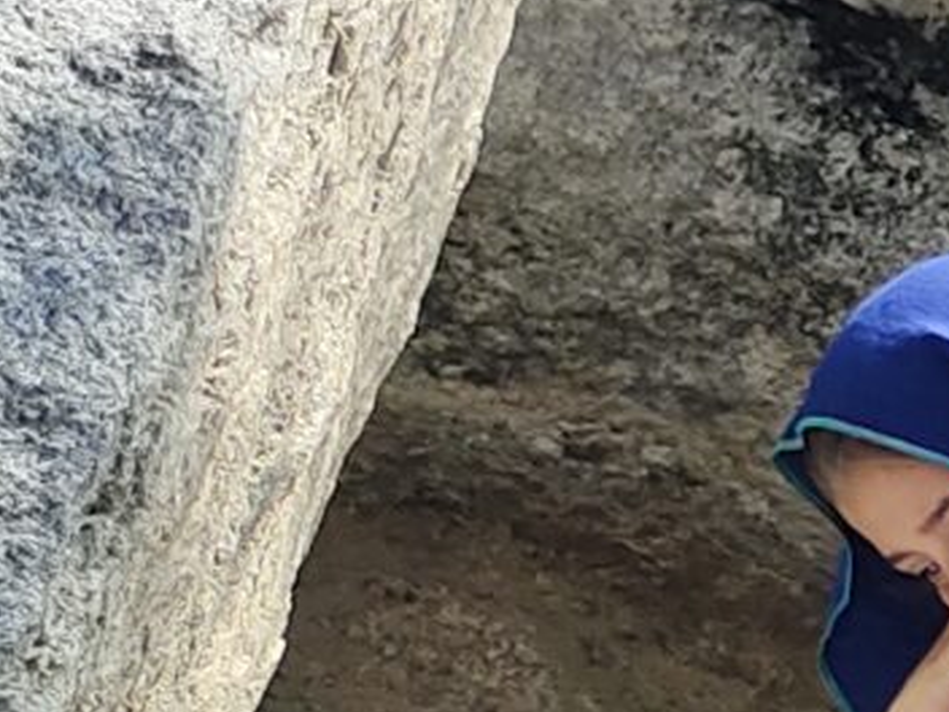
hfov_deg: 8.8
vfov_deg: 8.2
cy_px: 237
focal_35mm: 182
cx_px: 2931
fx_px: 4990
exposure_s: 1/424
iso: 50
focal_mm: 5.42
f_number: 1.89
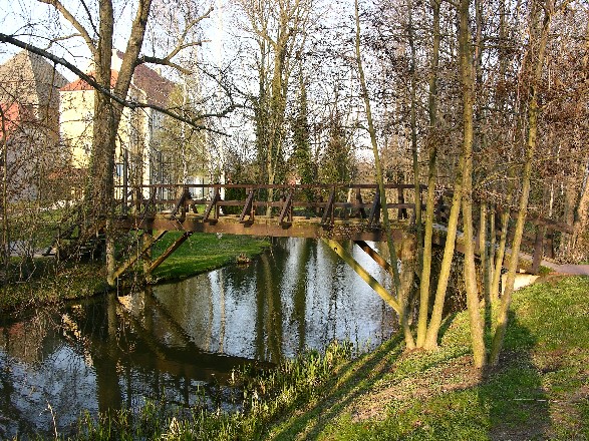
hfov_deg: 52.6
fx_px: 595
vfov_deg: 40.7
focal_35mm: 35
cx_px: 294
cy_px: 220
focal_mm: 8.9
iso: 50
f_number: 5
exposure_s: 1/44.2
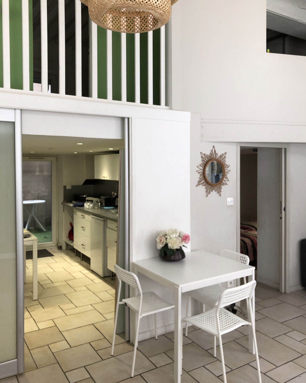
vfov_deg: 58.7
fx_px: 340
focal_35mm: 30
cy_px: 173
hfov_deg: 48.5
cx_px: 151
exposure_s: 1/33
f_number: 1.8
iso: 32
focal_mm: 3.99
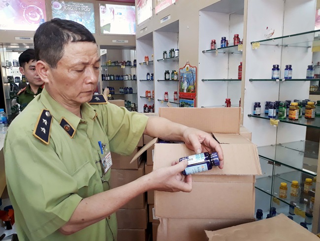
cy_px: 120
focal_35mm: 27
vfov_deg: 51.4
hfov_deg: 65.3
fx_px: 250
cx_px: 160
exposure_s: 1/50
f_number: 1.7
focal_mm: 3.71
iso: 160
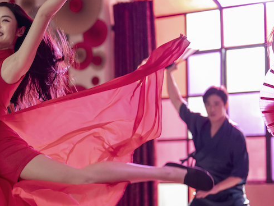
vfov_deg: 12.6
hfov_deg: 16.4
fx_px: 934
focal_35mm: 118
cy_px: 129
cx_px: 3
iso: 1600
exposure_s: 1/500
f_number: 1.4
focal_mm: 50
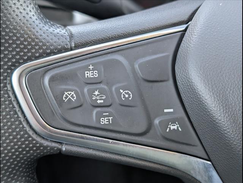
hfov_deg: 38.9
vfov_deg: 29.7
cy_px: 92
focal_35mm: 49
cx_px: 122
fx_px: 344
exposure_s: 1/417
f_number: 1.68
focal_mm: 6.9
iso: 454
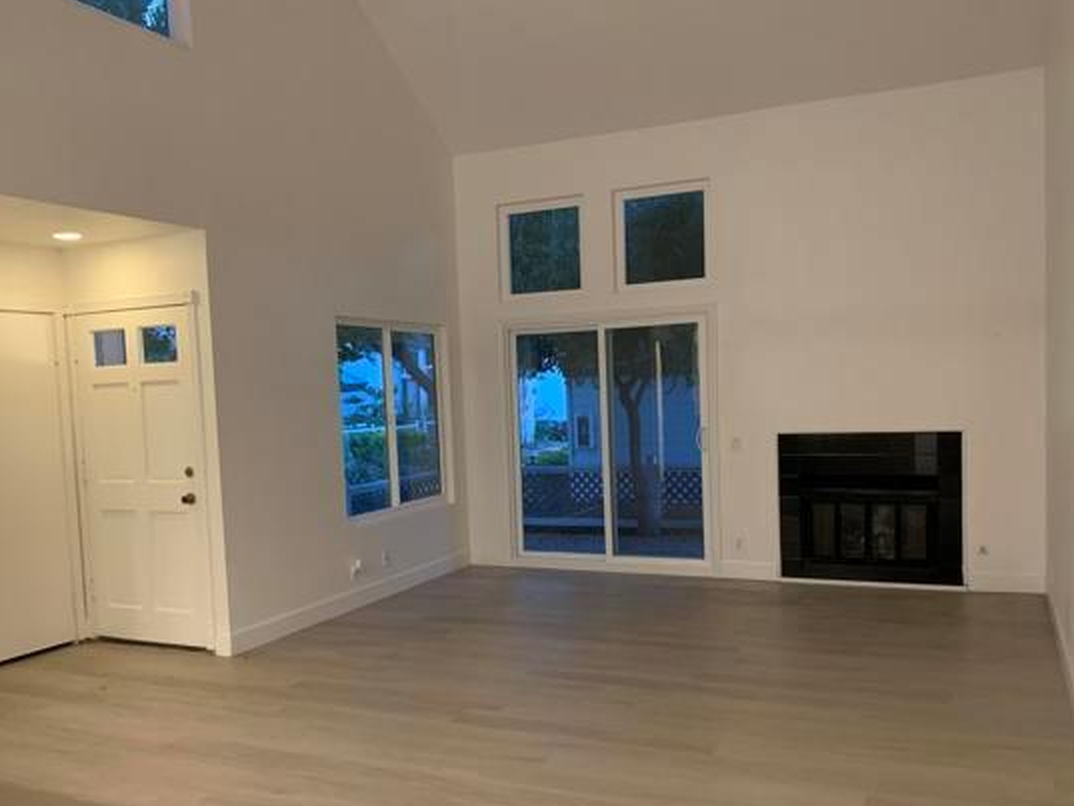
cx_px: 542
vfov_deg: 45.4
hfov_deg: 58.3
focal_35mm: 31
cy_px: 448
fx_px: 962
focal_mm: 4.25
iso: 320
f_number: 1.8
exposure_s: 1/60
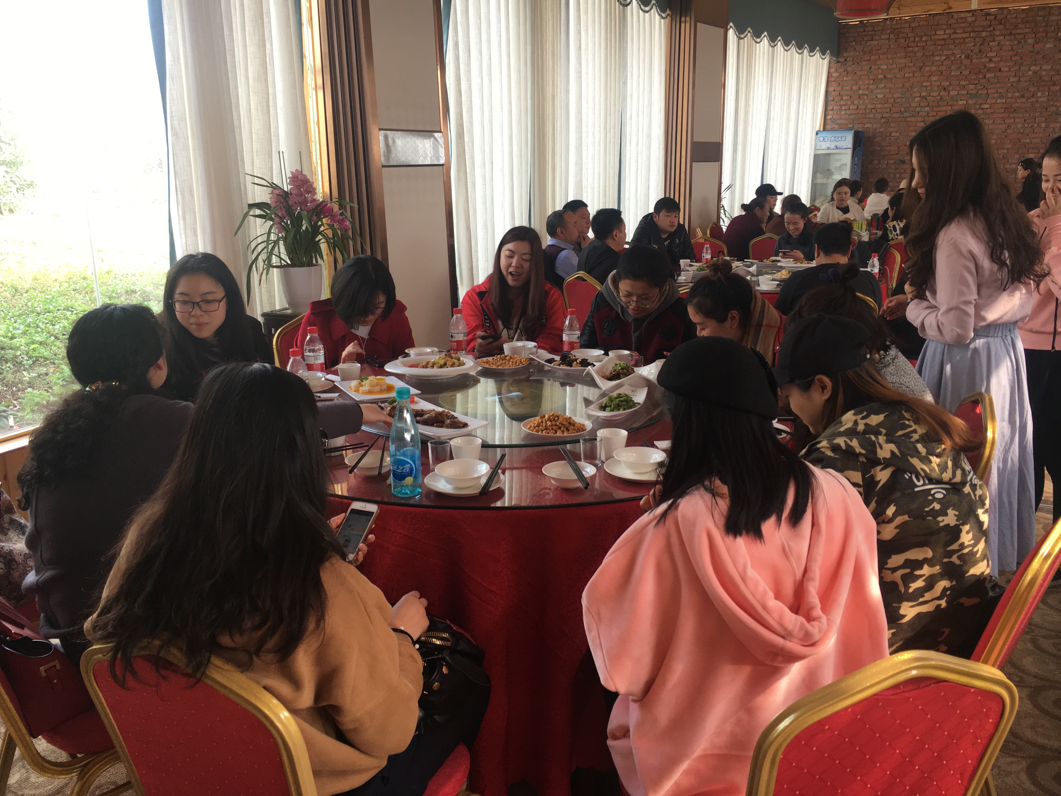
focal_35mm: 29
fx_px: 889
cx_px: 530
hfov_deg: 61.7
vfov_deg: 48.2
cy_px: 398
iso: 40
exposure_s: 1/100
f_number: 2.2
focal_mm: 4.15
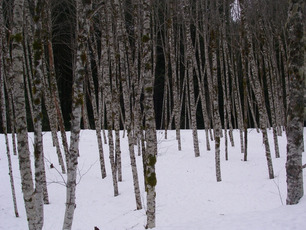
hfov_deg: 47.9
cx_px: 156
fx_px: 345
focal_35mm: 39
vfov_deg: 36.8
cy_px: 117
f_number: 6.6
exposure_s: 1/60
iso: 64
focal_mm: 6.3
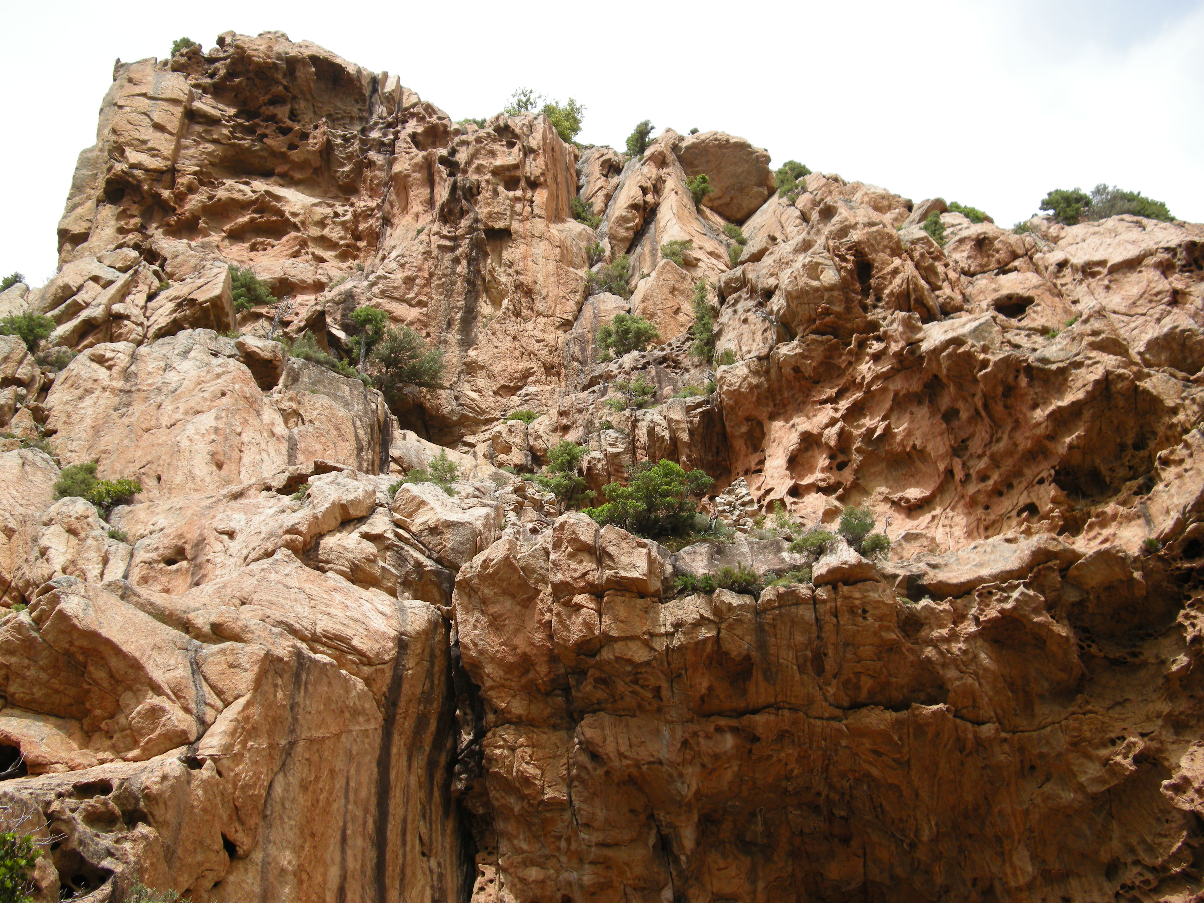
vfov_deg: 38.7
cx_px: 602
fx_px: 1287
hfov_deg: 50.1
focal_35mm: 37
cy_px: 452
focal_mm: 7.9
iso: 64
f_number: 2.8
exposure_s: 1/579
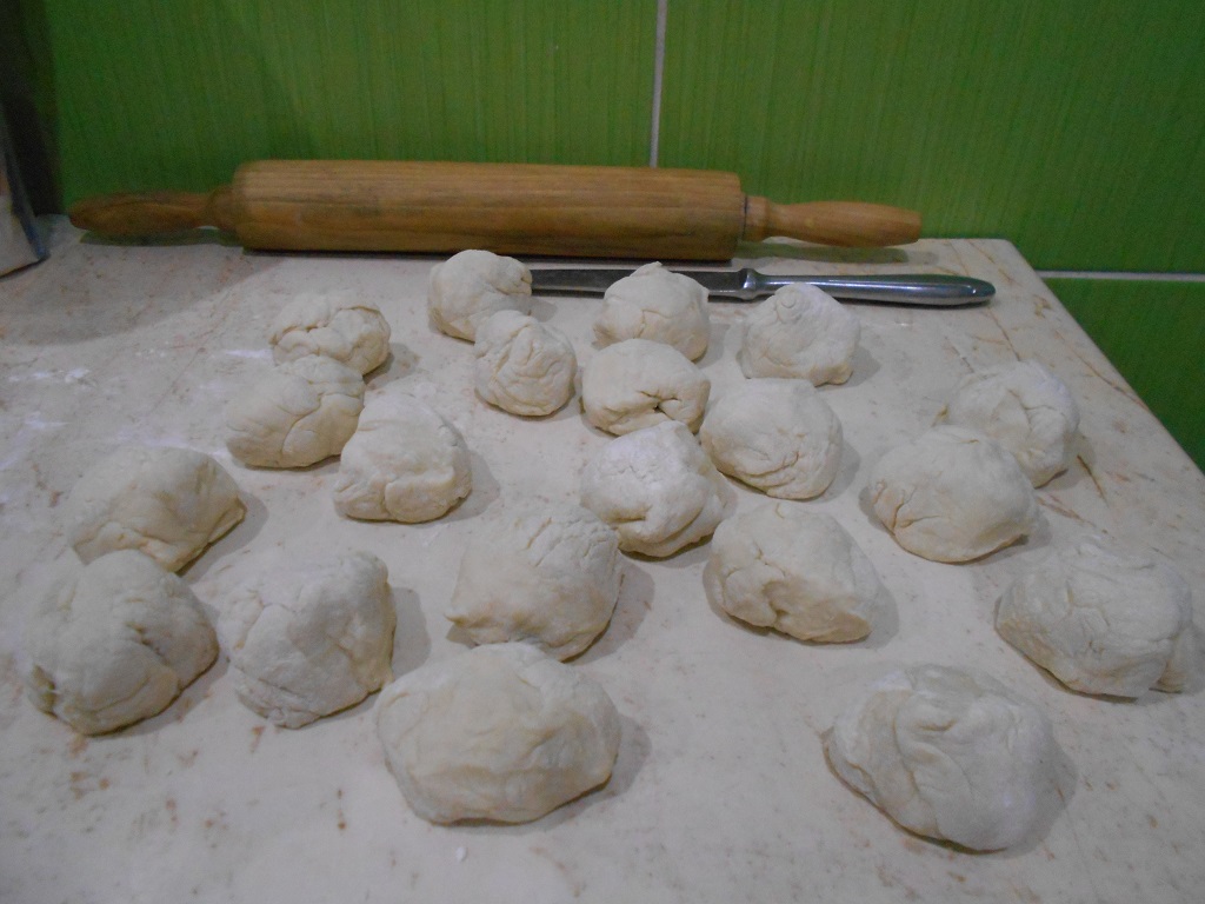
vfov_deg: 53.1
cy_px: 452
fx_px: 905
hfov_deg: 67.3
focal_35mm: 26
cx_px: 602
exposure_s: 1/40
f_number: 3.2
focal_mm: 4.6
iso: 800
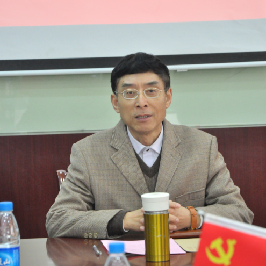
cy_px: 133
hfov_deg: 8.6
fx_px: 1762
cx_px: 149
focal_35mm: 203
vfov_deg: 8.6
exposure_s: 1/40
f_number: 7.1
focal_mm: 105
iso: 2000
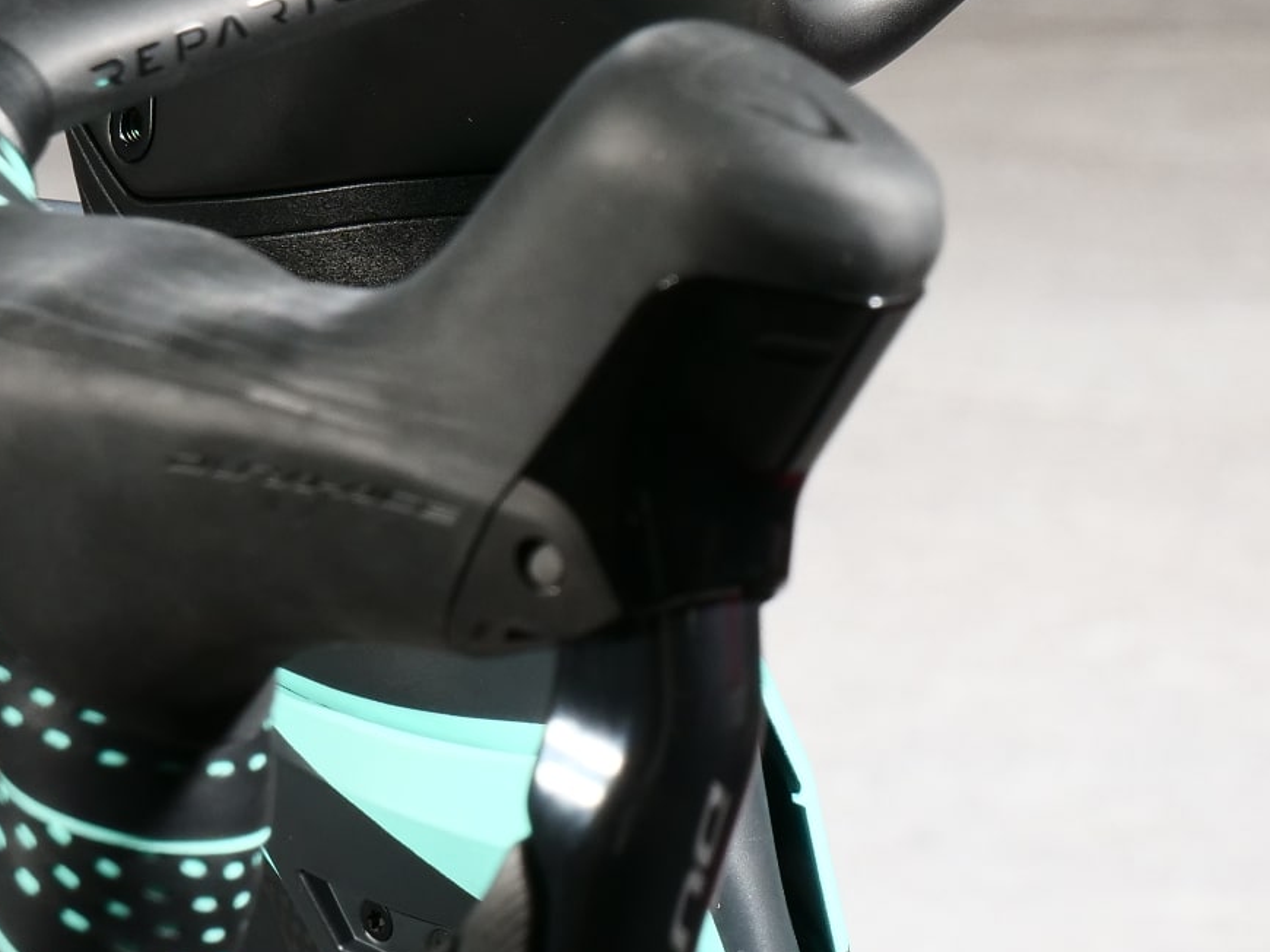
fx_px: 13277
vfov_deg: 4.1
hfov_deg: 5.5
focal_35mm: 362
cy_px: 258
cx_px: 1017
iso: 200
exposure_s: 1/250
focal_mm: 60
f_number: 7.1
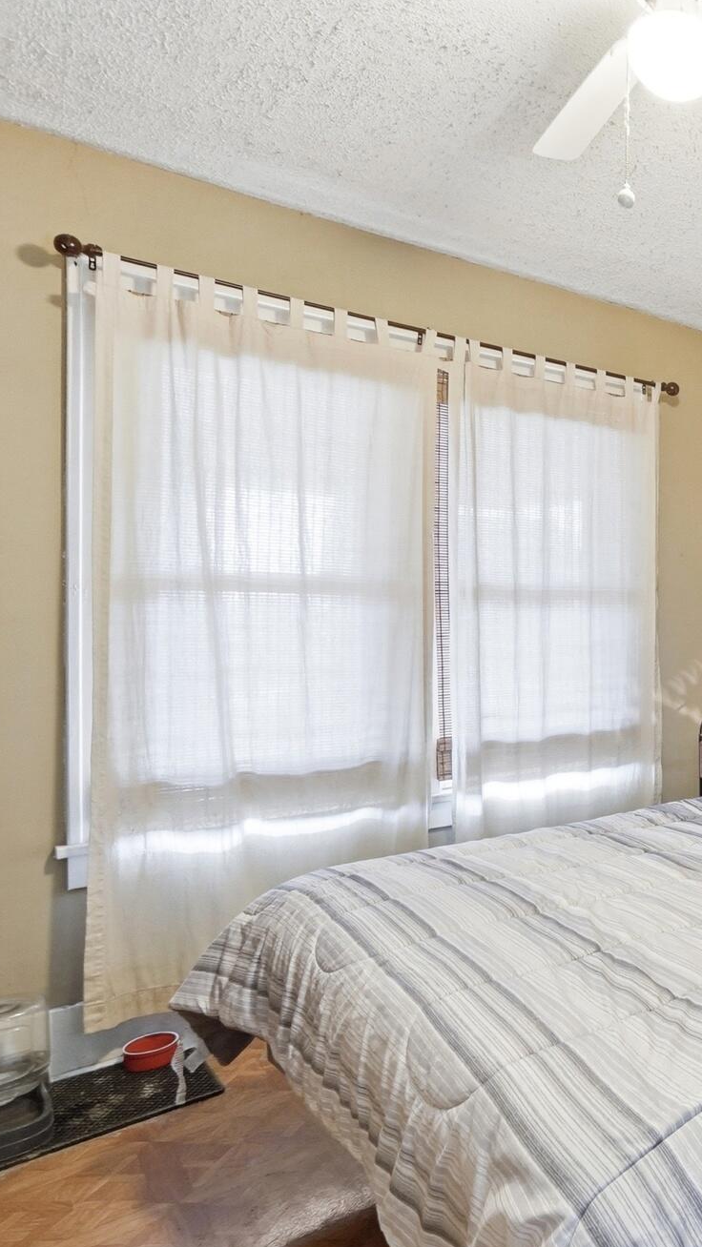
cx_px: 847
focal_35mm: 24
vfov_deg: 76.3
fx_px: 794
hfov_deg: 36.5
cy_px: 628
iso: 100
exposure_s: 1/40
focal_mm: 10
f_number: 4
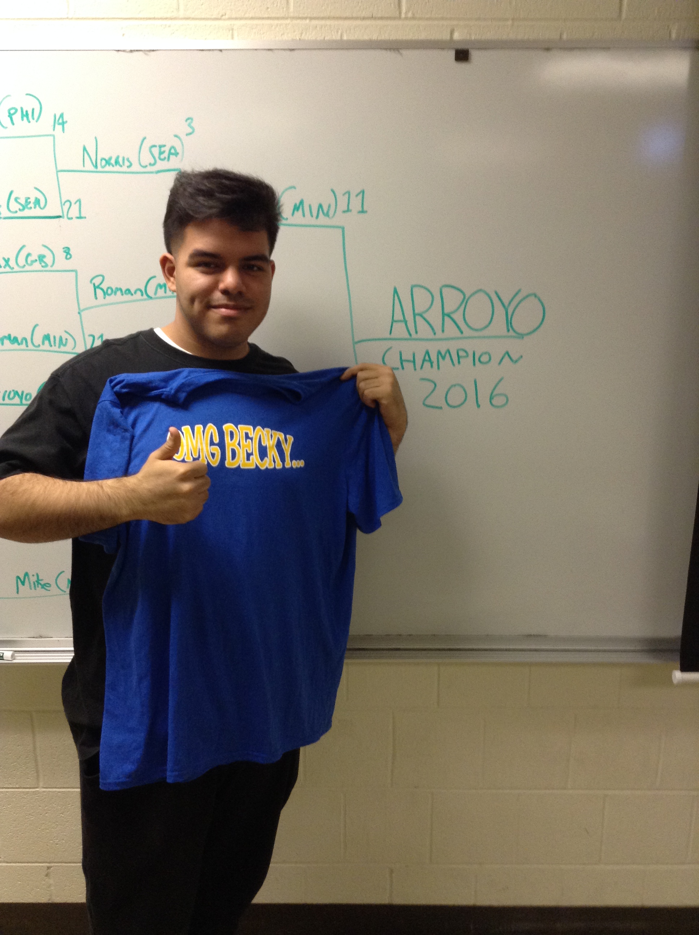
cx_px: 350
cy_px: 468
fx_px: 891
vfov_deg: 55.4
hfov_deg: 42.8
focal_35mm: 33
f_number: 2.4
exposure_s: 1/24
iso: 125
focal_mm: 3.3
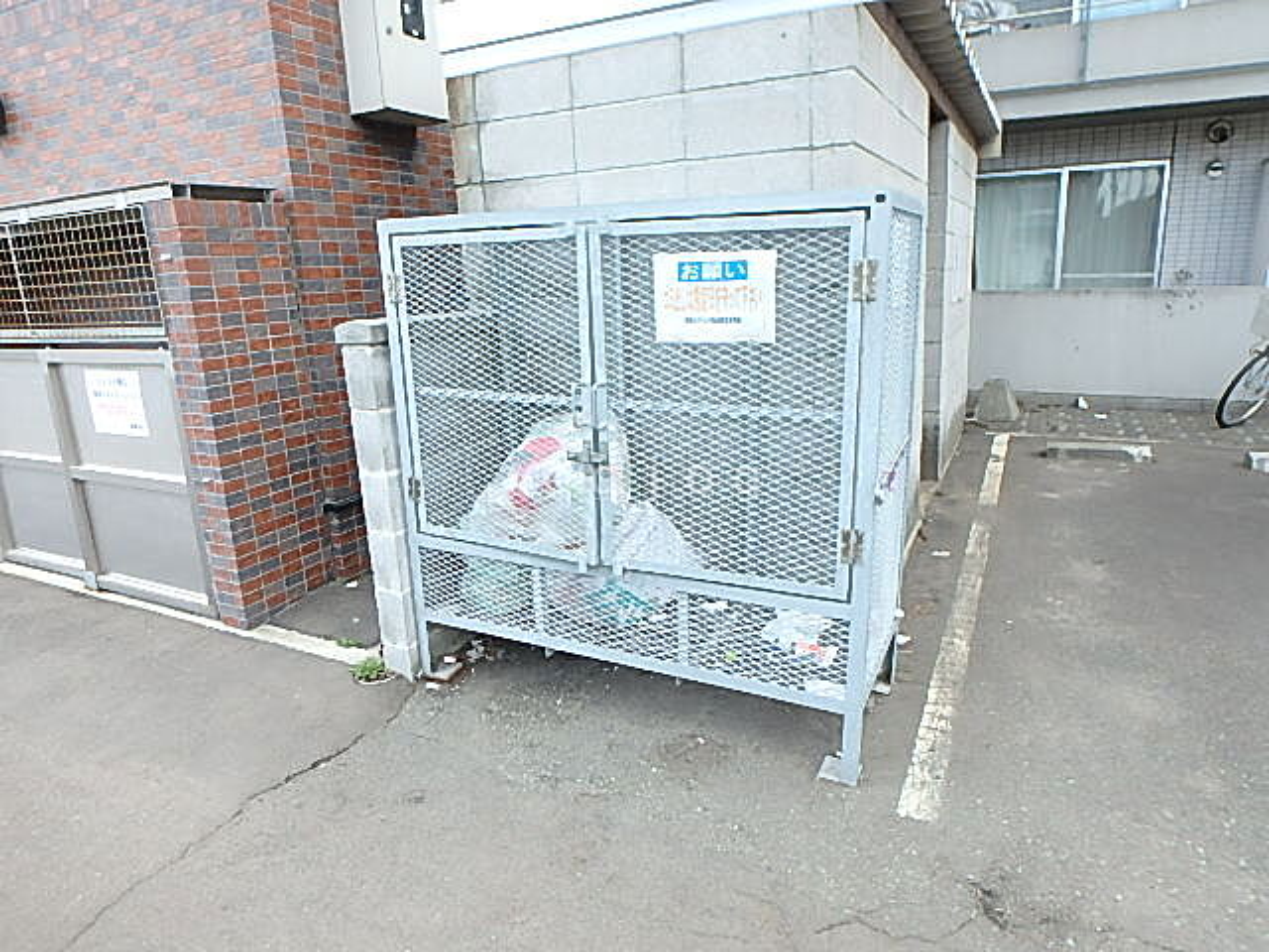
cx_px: 634
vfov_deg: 63.4
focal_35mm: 21
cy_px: 476
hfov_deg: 79.0
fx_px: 770
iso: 125
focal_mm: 3.7
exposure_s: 1/125
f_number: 3.5
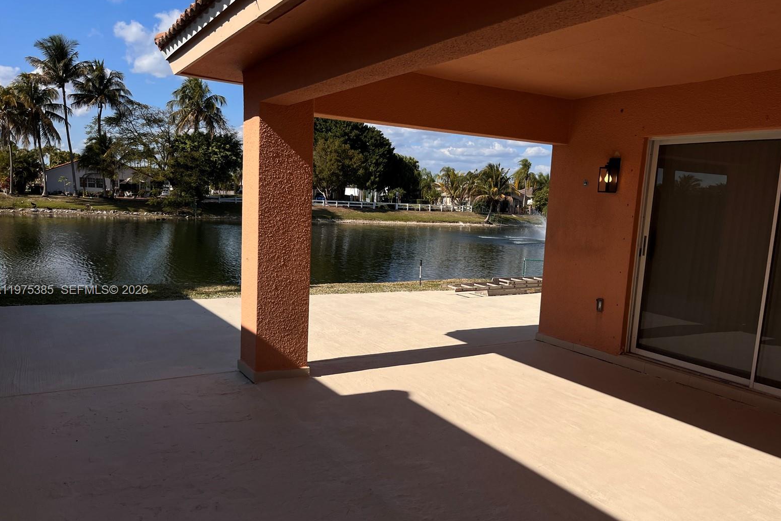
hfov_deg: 65.5
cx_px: 395
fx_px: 607
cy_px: 291
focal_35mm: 28
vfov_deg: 46.3
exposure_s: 1/7874
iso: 50
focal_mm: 5.1
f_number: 1.6
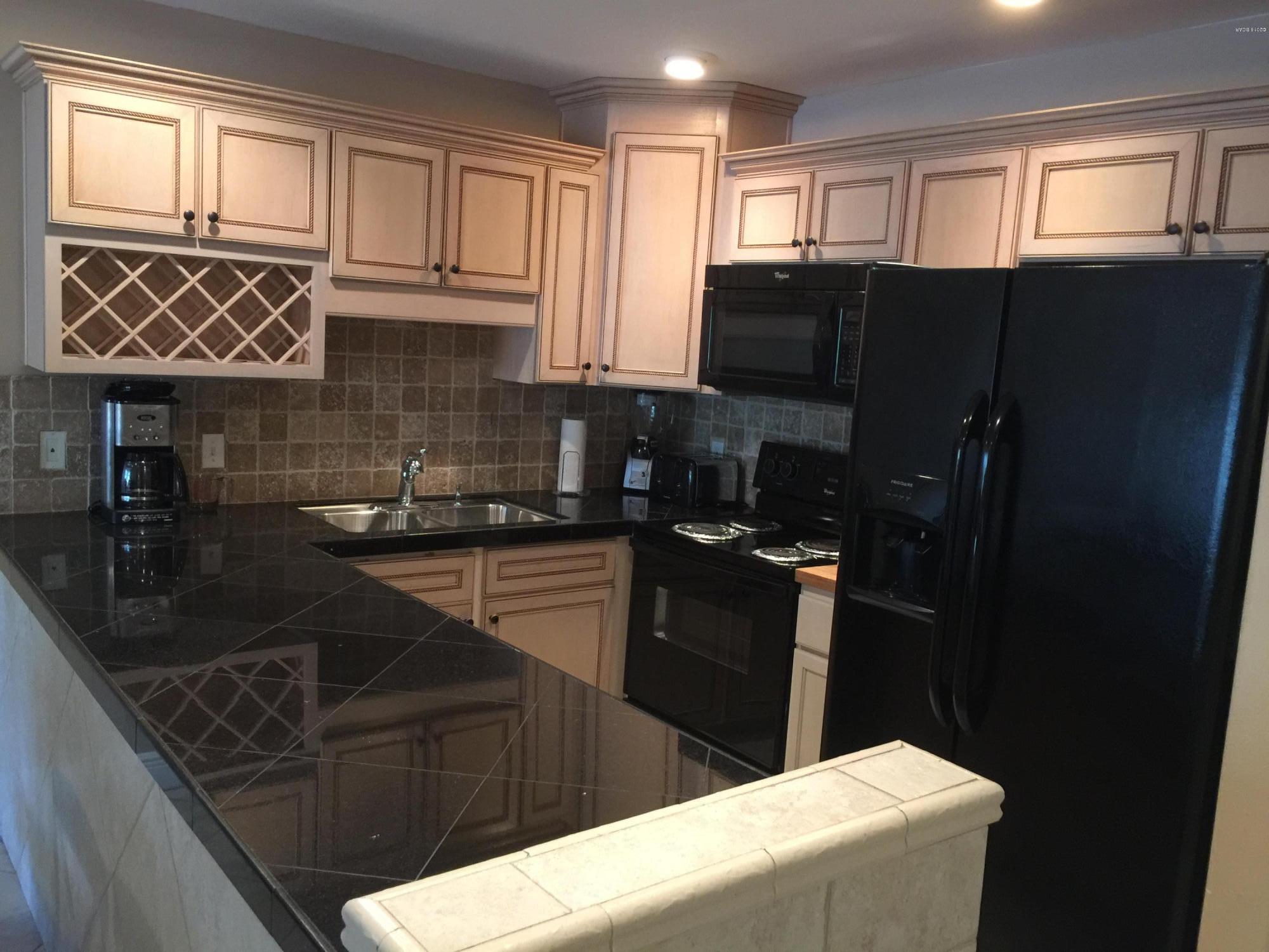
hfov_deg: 61.7
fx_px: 1063
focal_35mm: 29
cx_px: 634
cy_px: 476
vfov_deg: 48.2
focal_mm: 4.15
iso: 125
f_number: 2.2
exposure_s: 1/15
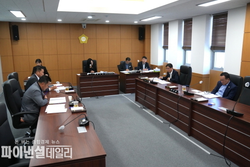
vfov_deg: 45.0
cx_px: 125
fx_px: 201
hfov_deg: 63.7
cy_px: 84
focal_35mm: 29
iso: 3200
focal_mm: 29
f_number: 5
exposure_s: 1/320
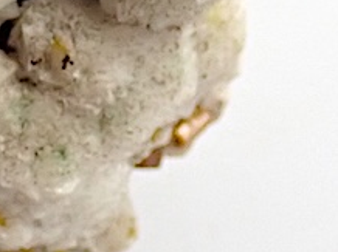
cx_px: -262
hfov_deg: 6.8
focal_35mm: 287
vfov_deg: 5.1
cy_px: -244
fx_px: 2799
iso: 250
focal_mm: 9.01
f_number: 3.2
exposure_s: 1/50
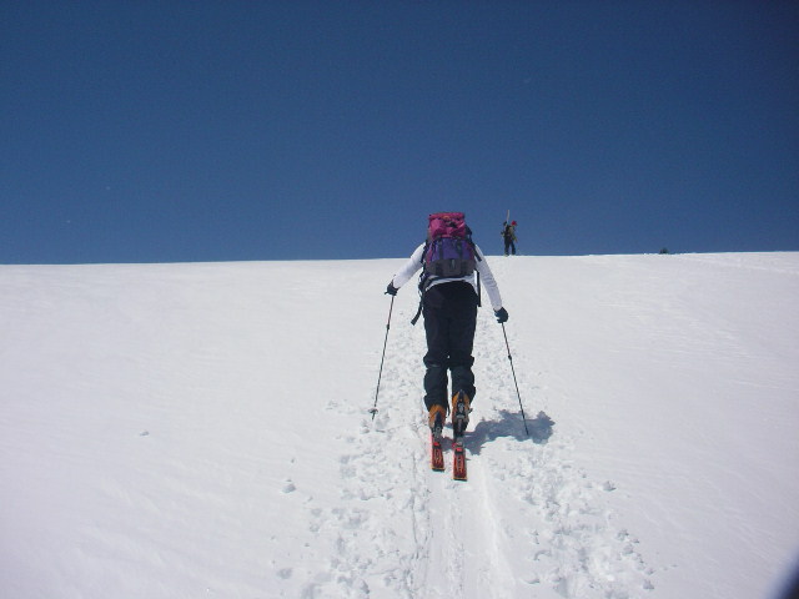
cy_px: 300
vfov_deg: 38.7
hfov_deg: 50.1
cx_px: 400
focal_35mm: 37
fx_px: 854
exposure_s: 1/2000
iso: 50
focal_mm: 5.7
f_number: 6.9
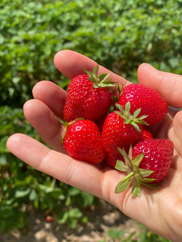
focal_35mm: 52
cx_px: 91
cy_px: 121
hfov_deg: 28.0
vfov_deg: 36.8
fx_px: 365
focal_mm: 6
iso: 20
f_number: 2
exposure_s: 1/1199
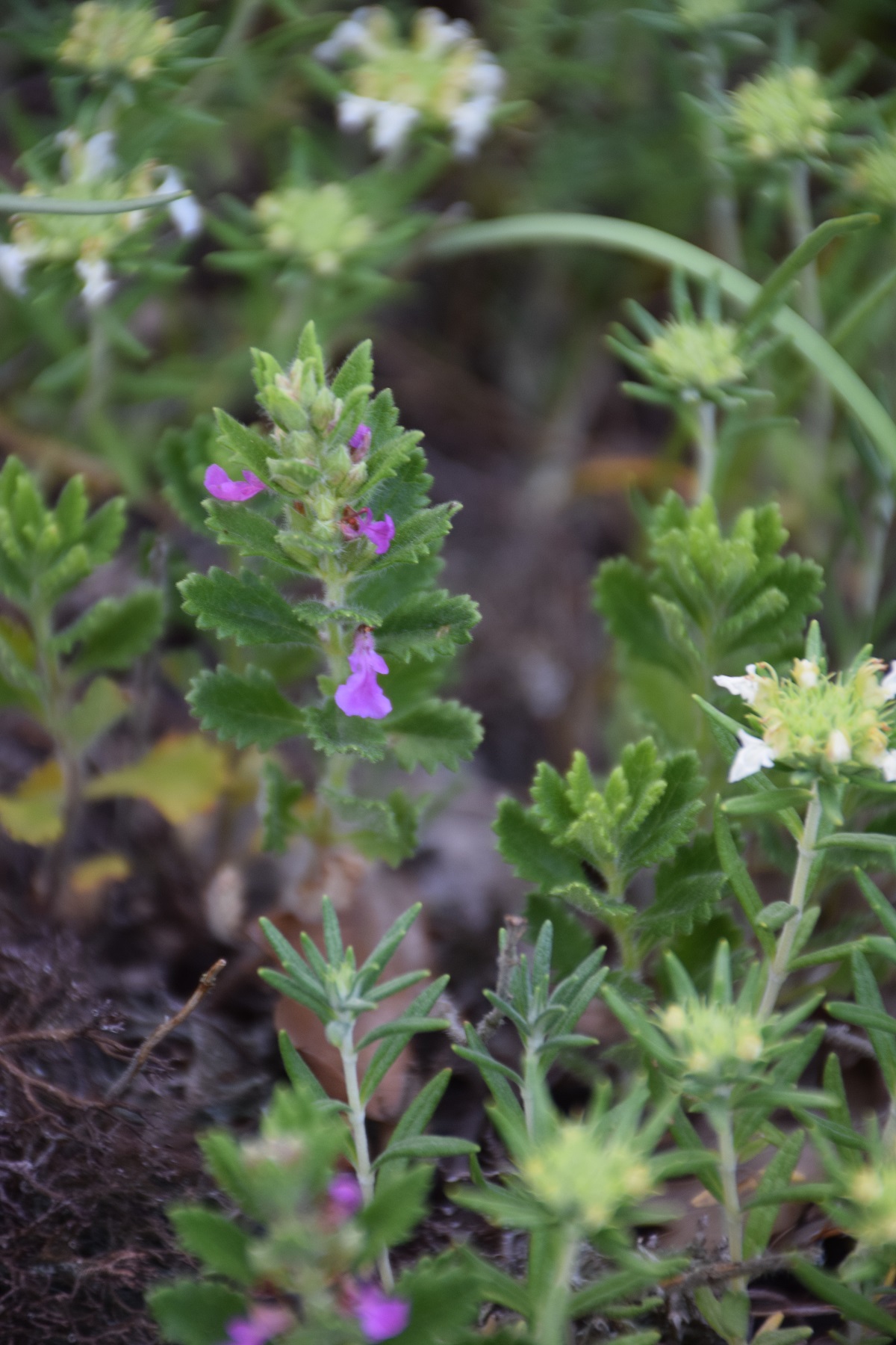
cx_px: 448
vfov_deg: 9.8
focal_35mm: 210
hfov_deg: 6.5
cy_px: 672
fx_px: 7839
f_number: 5.6
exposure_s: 1/125
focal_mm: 140
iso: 500
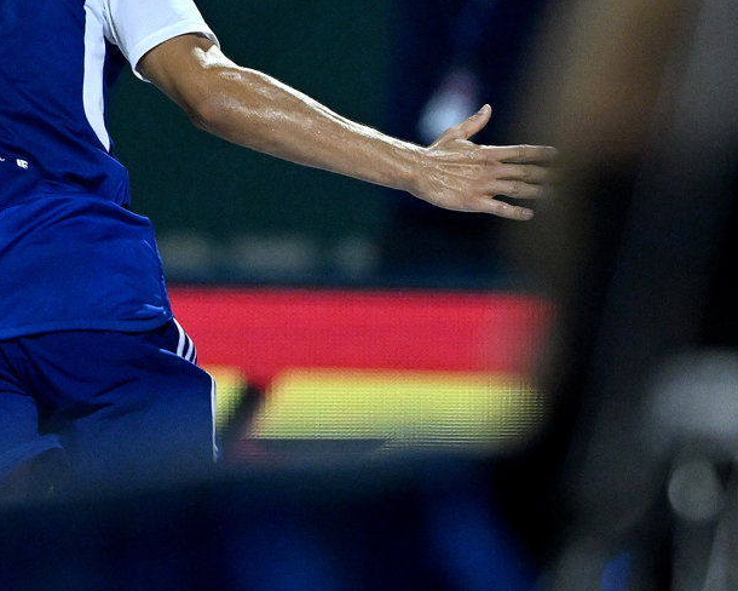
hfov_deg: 2.6
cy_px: 141
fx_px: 16119
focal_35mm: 738
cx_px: 71
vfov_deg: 2.1
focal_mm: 400
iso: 4000
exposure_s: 1/800
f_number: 4
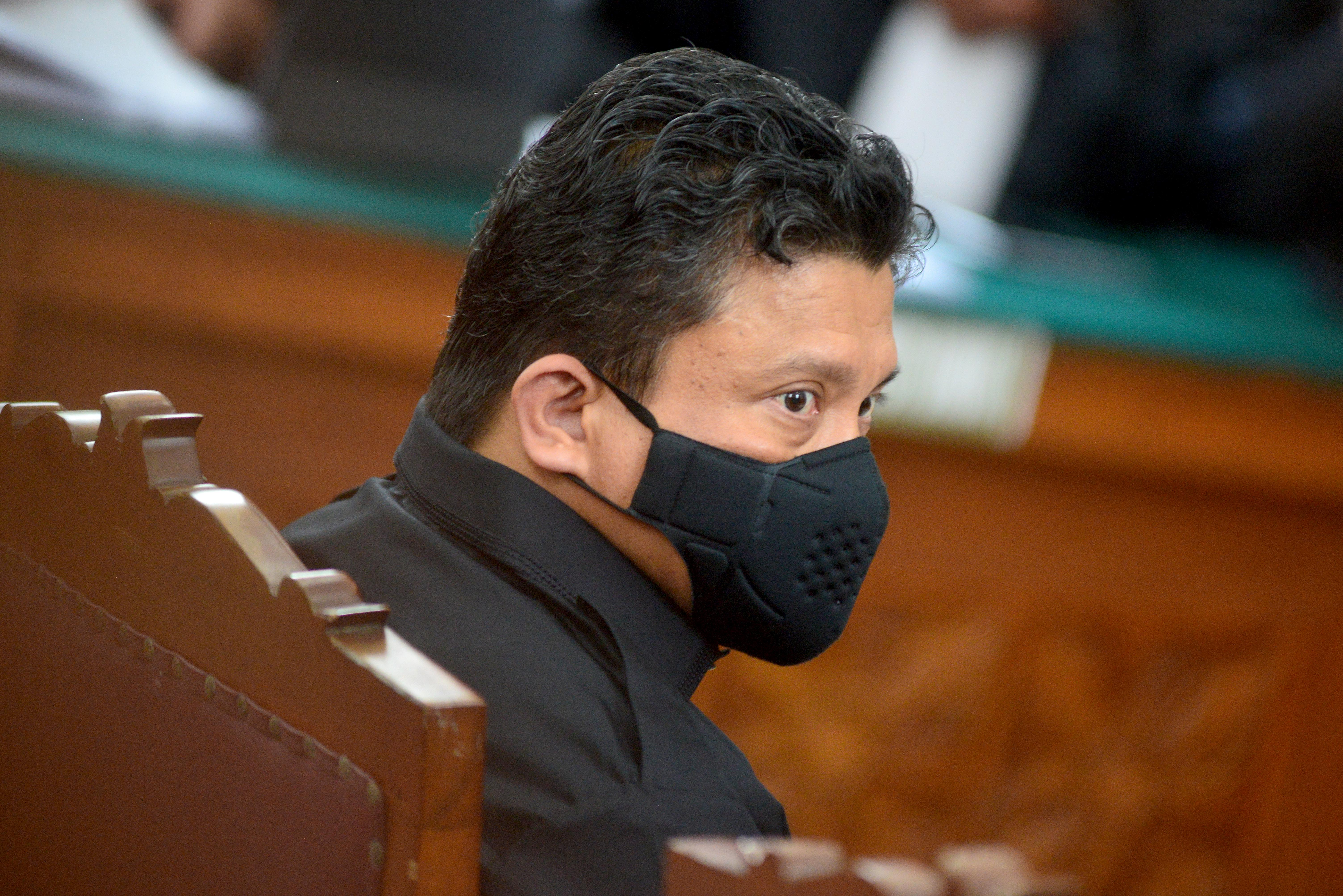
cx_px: 672
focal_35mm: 200
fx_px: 7464
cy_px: 448
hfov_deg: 10.3
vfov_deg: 6.9
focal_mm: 200
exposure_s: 1/160
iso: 2500
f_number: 2.8
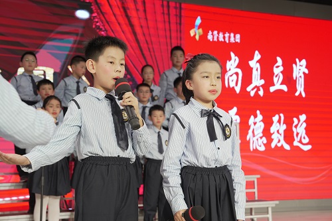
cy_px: 110
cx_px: 166
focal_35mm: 70
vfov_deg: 19.4
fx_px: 645
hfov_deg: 28.9
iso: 2000
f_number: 5.6
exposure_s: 1/200
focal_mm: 70
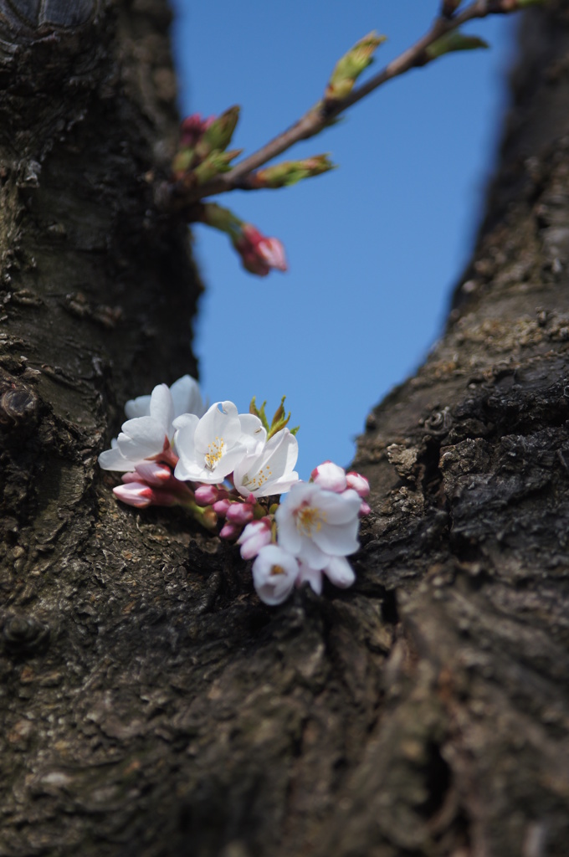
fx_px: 6418
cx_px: 284
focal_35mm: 270
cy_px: 428
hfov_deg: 5.1
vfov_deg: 7.6
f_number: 2.8
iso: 100
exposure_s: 1/500
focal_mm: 180
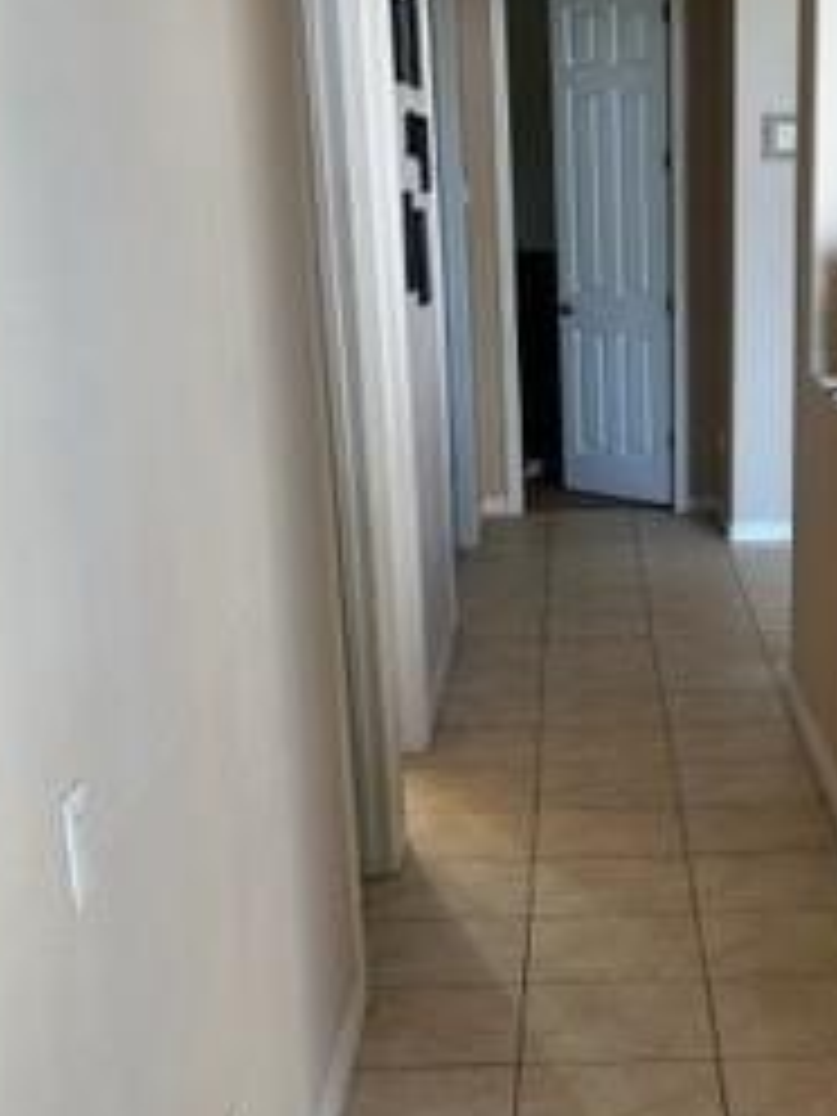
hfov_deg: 23.4
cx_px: 652
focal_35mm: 62
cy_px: 814
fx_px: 1999
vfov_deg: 30.7
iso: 125
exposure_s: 1/120
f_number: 1.78
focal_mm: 6.86
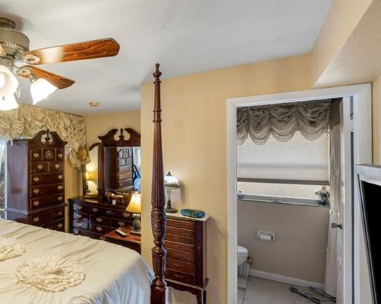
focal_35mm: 22
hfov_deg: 62.4
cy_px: 177
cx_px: 35
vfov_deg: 62.7
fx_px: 248
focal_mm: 12
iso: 400
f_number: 7.1
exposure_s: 1/40
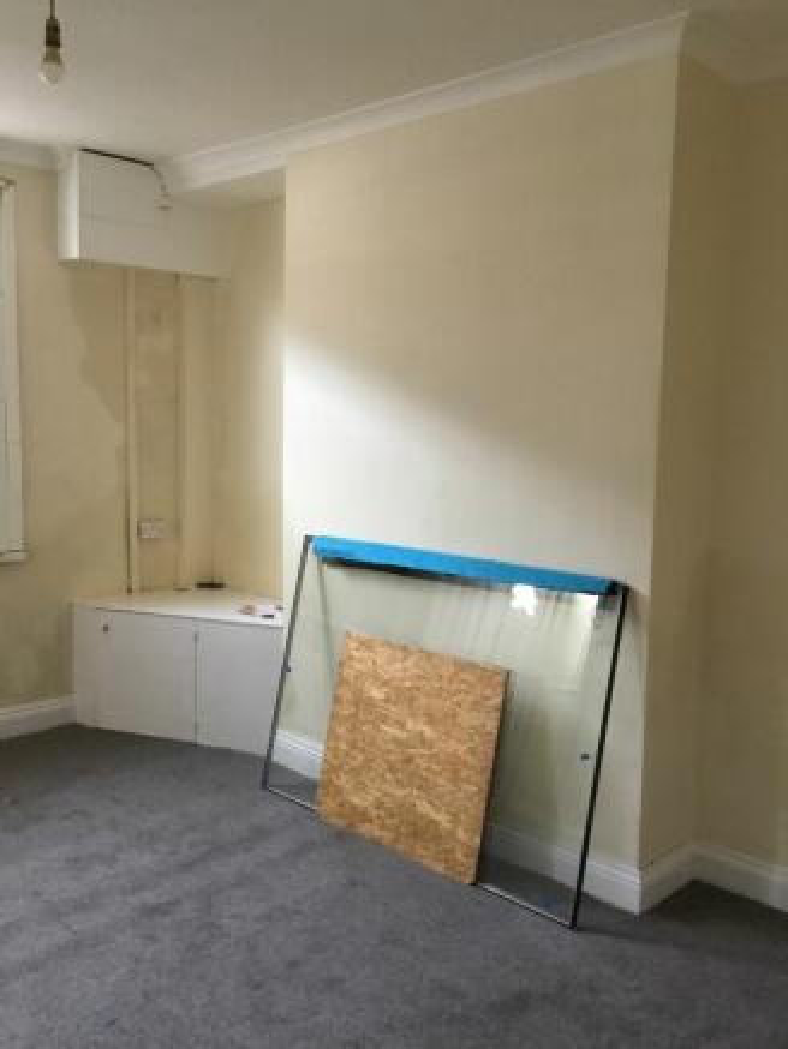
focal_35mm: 31
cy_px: 524
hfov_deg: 45.5
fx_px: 940
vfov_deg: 58.3
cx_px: 394
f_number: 2.4
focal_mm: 3.3
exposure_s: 1/20
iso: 200
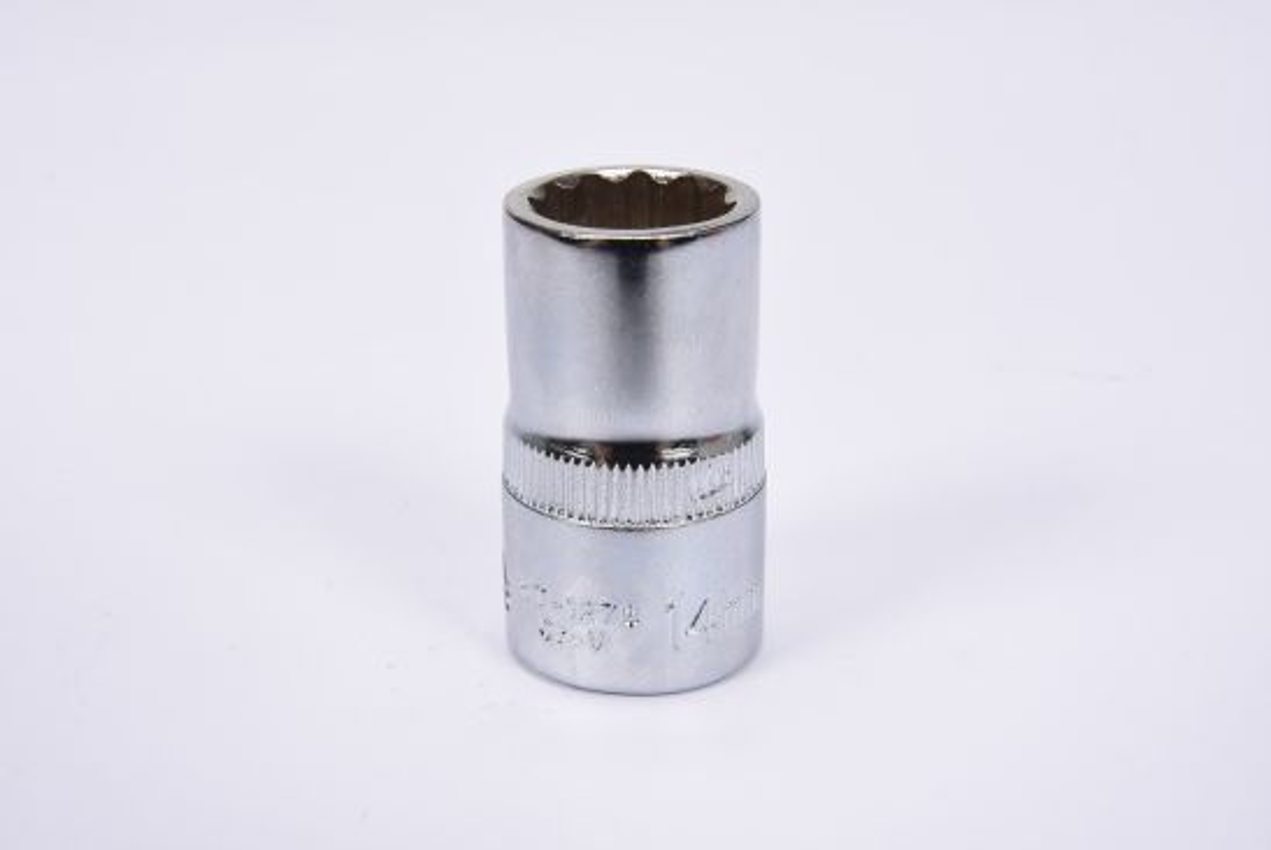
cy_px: 425
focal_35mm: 75
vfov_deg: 18.2
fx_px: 2651
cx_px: 636
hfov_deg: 27.0
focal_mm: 50
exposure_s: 1/125
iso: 250
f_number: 18
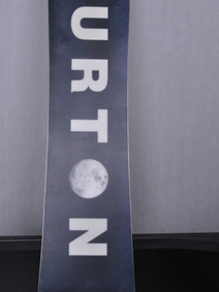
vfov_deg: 34.8
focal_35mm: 55
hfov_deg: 26.5
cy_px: 112
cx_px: 87
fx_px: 464
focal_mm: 24
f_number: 11
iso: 3200
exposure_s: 1/125
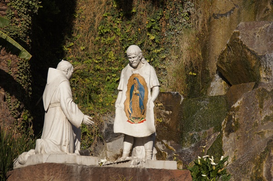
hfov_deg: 18.2
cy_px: 90
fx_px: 852
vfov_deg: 12.1
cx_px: 136
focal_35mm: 112
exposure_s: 1/640
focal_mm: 75
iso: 100
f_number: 6.3
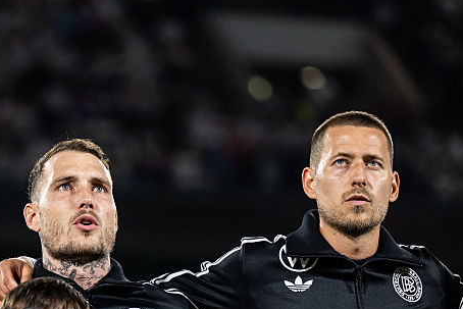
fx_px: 4644
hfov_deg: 5.7
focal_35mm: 361
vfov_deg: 3.8
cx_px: 108
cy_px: 345
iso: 1250
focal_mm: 160
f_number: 2.8
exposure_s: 1/1250
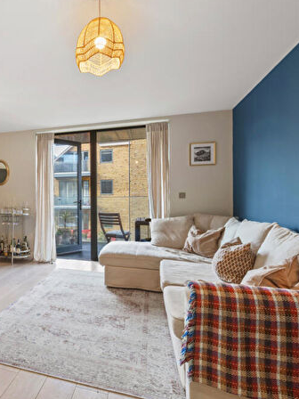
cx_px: 57
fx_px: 242
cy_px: 195
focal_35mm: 21
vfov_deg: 79.0
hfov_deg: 58.3
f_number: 16
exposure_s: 2.5
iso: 200
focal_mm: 14
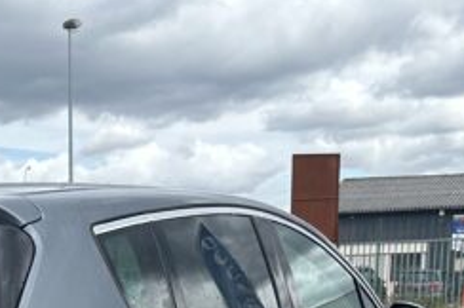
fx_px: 1055
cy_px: 532
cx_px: 65
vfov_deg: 14.8
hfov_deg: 24.2
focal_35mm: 82
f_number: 1.78
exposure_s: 1/2110
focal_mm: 6.86
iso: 80
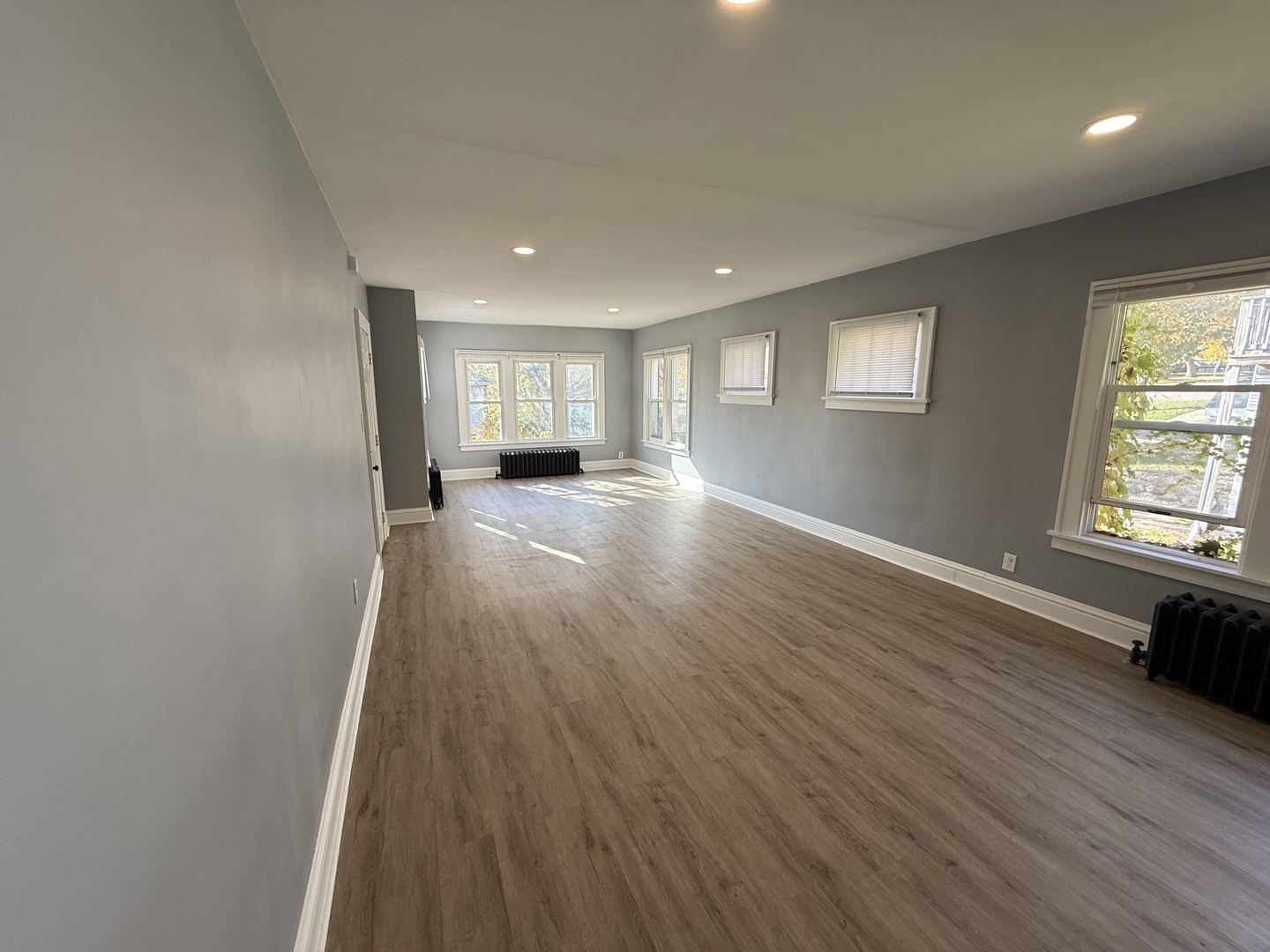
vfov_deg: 85.7
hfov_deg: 102.1
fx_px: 514
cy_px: 476
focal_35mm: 14
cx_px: 635
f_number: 2.2
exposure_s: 1/99
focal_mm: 2.22
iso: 64
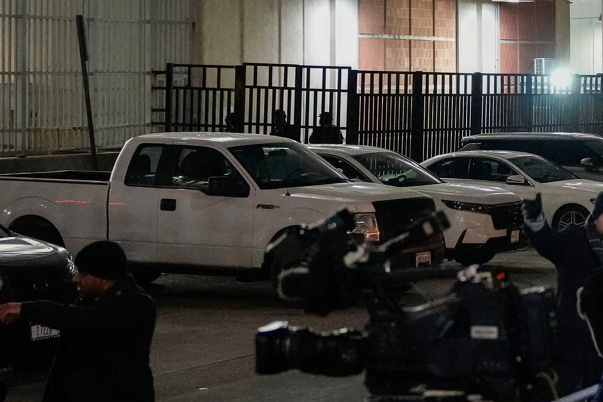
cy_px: 12
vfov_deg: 11.7
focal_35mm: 116
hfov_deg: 16.7
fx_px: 1943
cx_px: 762
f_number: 2.8
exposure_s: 1/125
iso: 8000
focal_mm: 35
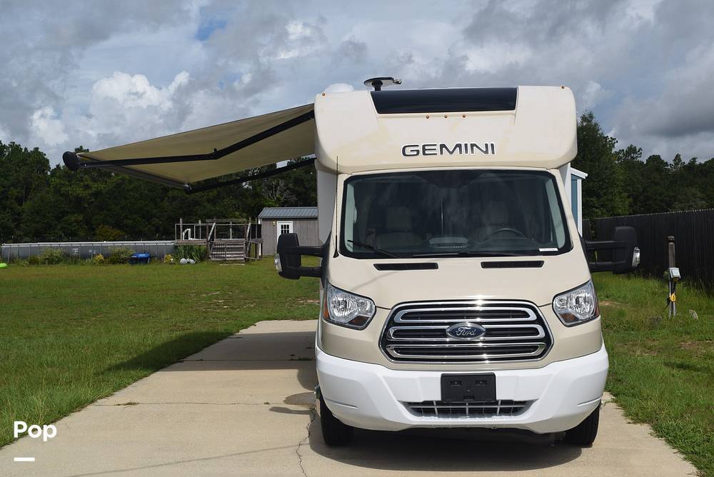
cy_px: 238
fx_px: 833
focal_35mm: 42
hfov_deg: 46.4
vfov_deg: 31.9
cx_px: 357
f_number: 16
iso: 100
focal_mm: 28
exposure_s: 1/200
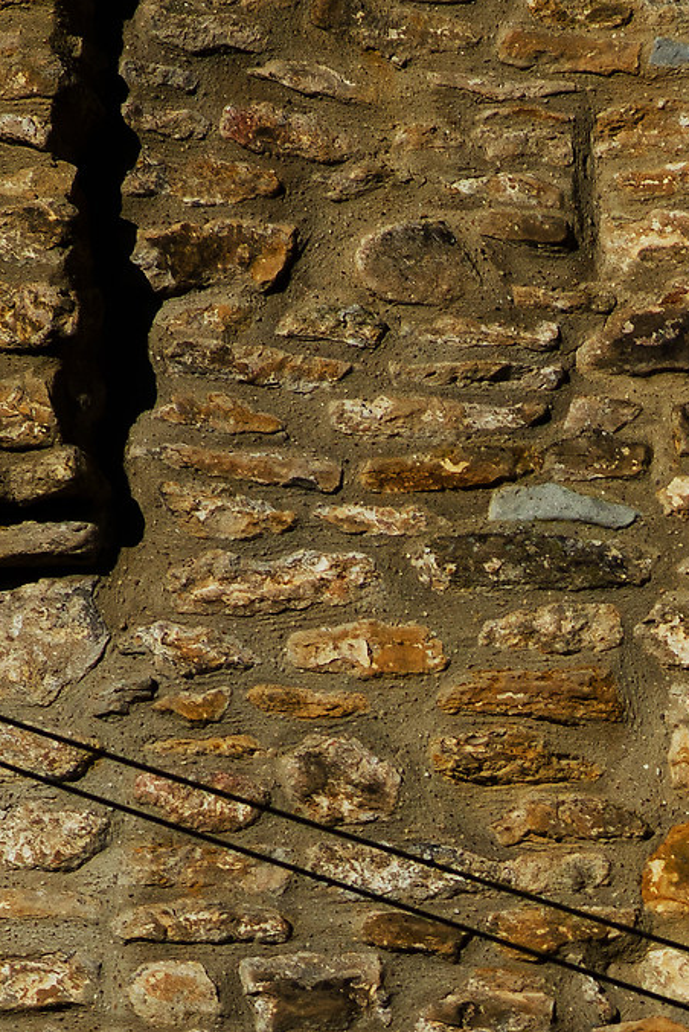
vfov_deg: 4.6
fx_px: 12927
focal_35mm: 451
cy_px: 1409
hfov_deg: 3.0
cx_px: 932
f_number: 5
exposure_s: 1/2500
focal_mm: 85
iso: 200
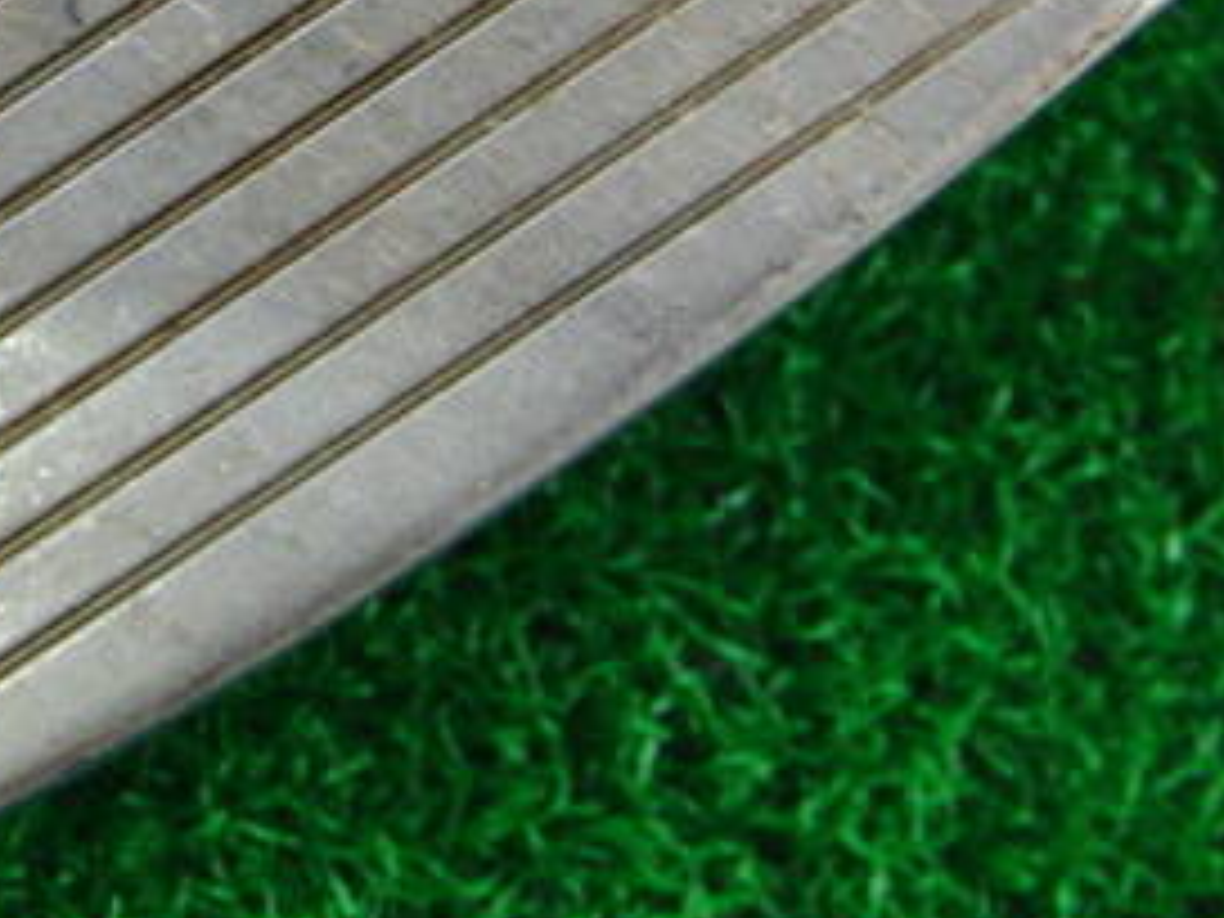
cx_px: -140
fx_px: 3076
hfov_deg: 21.3
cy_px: -94
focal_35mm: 87
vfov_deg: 16.5
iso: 400
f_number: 3.6
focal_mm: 6.42
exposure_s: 1/40
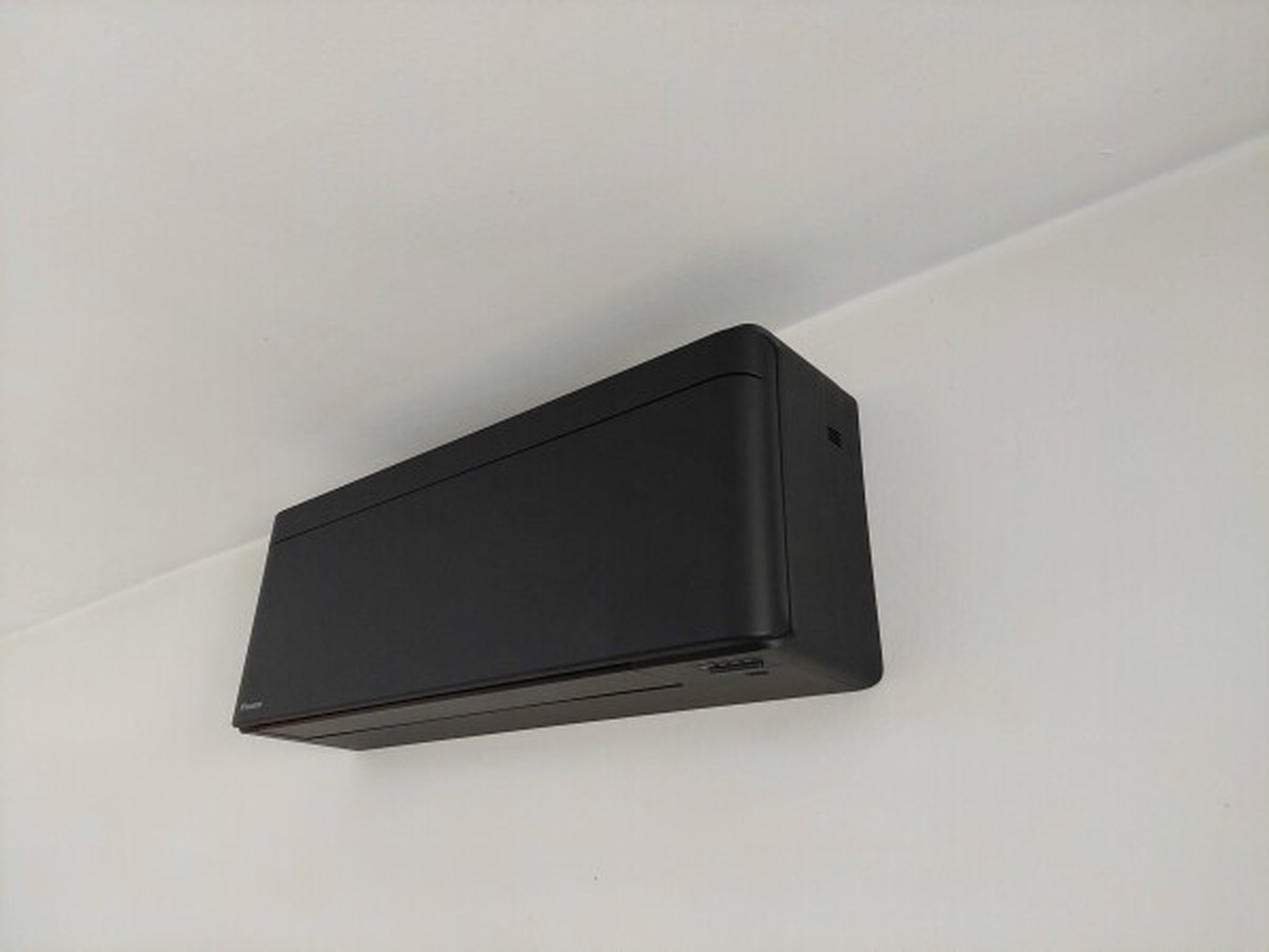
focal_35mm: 24
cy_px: 476
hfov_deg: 71.6
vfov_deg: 56.8
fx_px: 880
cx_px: 634
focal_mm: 5.23
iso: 250
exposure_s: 1/100
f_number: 1.8
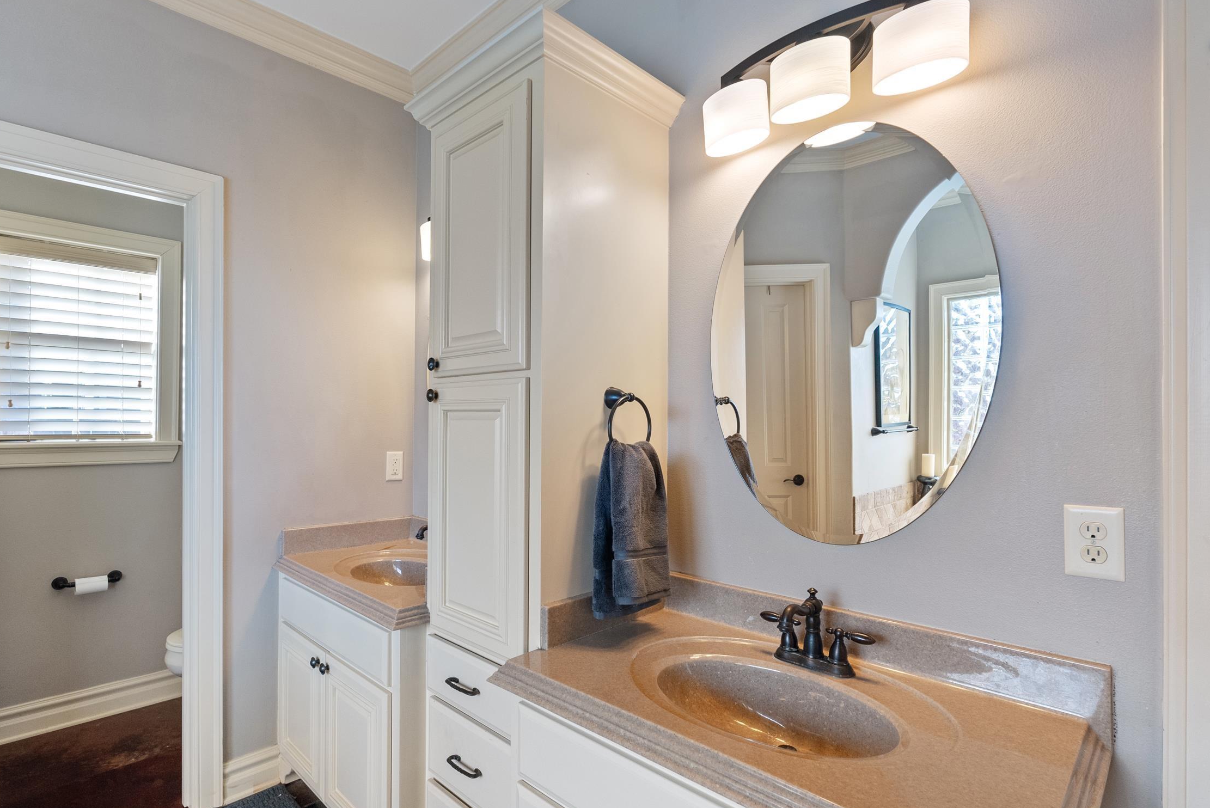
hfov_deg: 89.7
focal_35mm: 18
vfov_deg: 67.4
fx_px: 605
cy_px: 433
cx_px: 551
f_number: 9
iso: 640
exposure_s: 1/13
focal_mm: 16
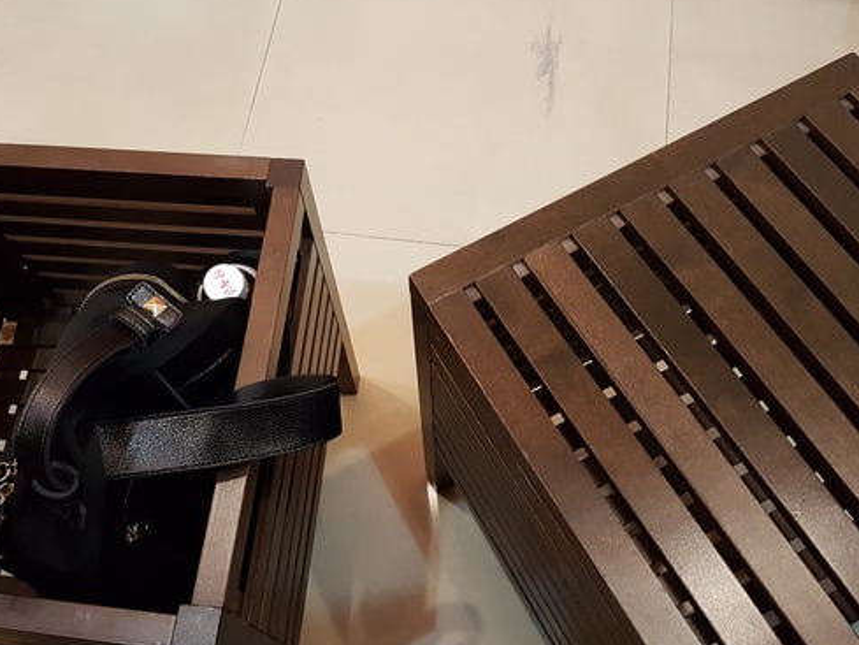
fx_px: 844
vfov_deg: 41.8
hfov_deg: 53.7
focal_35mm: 34
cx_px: 355
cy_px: 297
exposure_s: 1/60
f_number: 1.7
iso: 400
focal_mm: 4.2
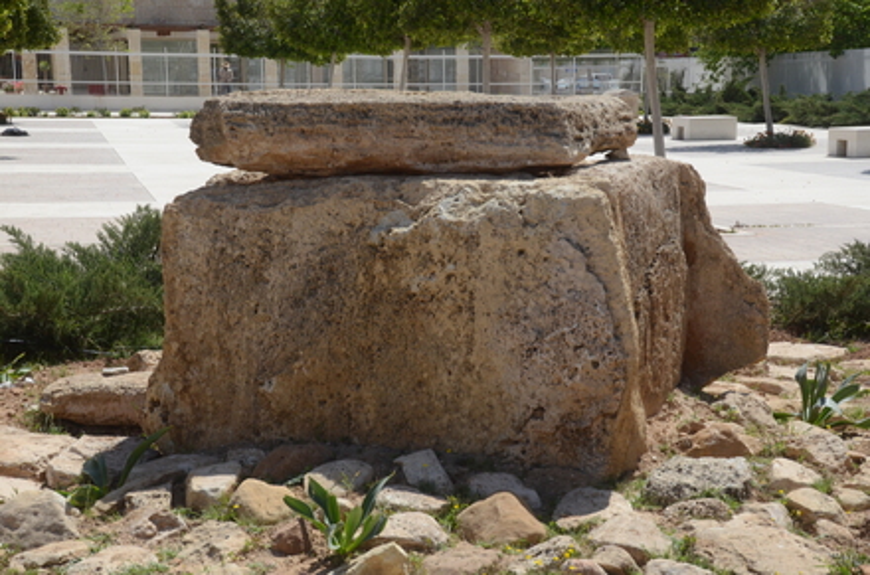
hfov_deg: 29.3
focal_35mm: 69
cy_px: 288
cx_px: 435
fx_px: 1663
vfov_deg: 19.6
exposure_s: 1/800
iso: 500
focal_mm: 46
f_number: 14
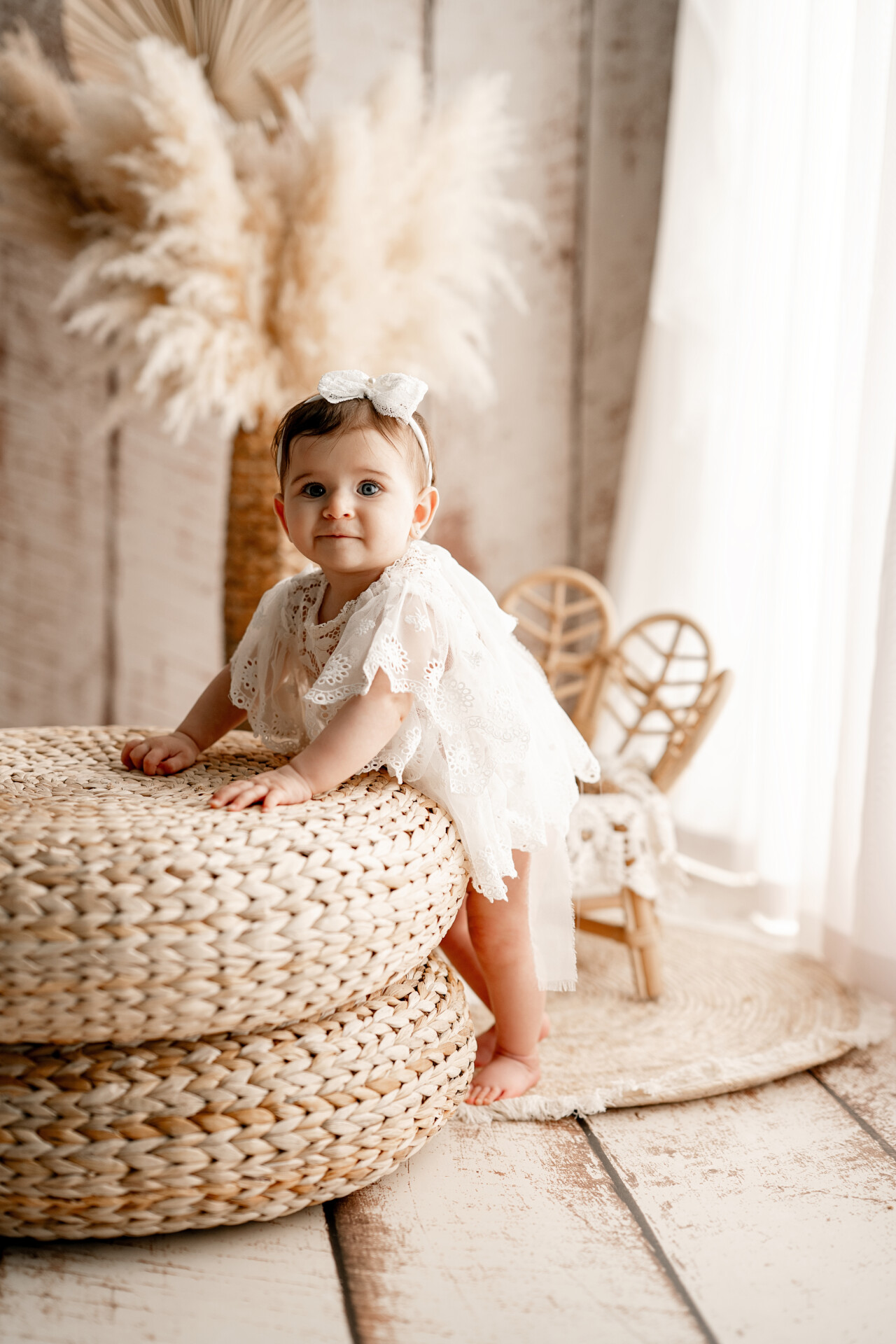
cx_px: 448
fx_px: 1867
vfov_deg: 39.6
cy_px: 672
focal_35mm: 50
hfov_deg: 27.0
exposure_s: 1/200
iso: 125
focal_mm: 50
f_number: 1.8
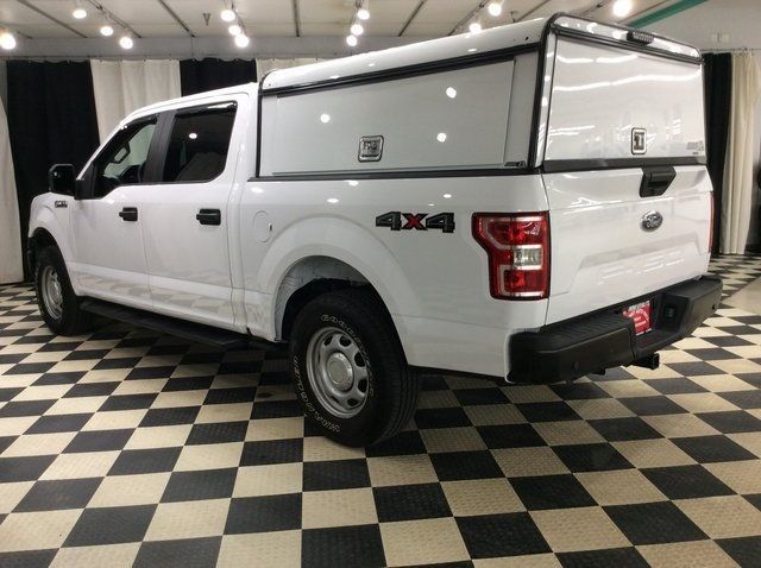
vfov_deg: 44.1
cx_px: 380
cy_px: 284
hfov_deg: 56.9
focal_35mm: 32
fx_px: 702
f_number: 2.4
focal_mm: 3.3
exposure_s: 1/24
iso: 50
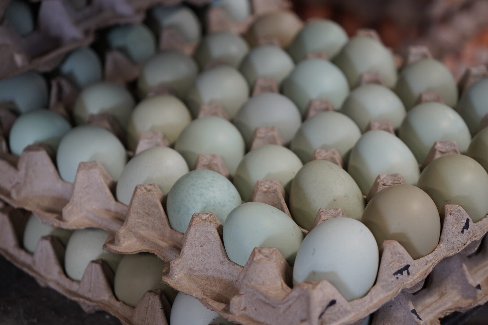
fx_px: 1301
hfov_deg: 21.2
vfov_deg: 14.3
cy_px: 162
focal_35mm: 96
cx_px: 244
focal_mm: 64
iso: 1000
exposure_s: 1/160
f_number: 4
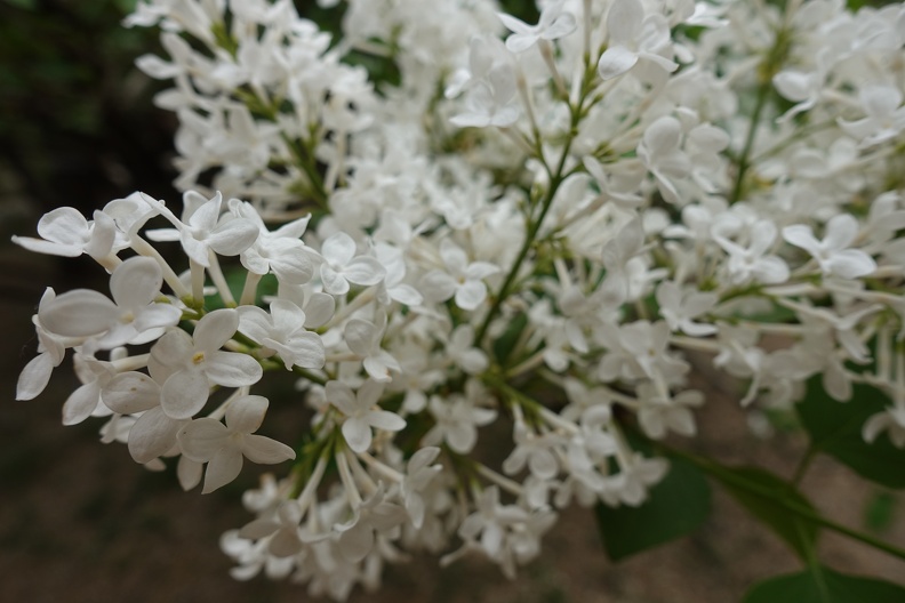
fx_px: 603
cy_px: 302
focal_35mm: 24
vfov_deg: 53.1
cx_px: 452
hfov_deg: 73.7
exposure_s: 1/320
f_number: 4
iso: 125
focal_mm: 8.8
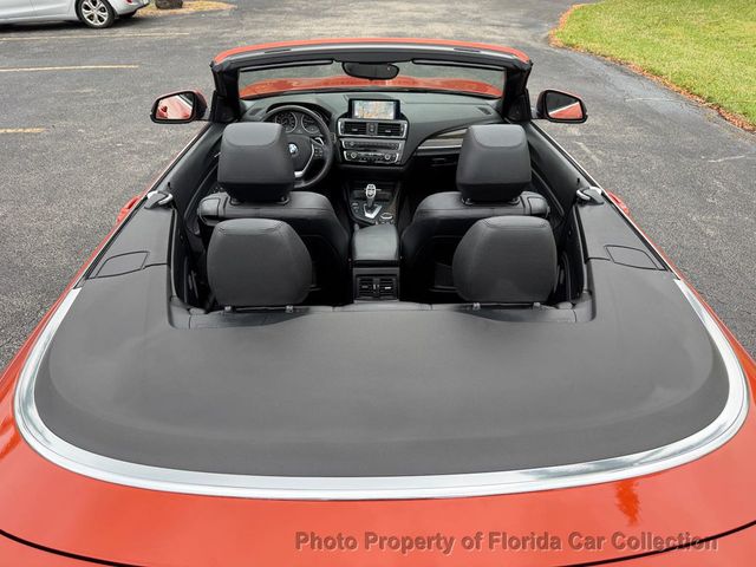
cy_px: 284
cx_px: 378
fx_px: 524
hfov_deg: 71.6
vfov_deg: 56.8
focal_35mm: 24
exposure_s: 1/176
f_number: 1.78
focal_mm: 6.76
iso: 80
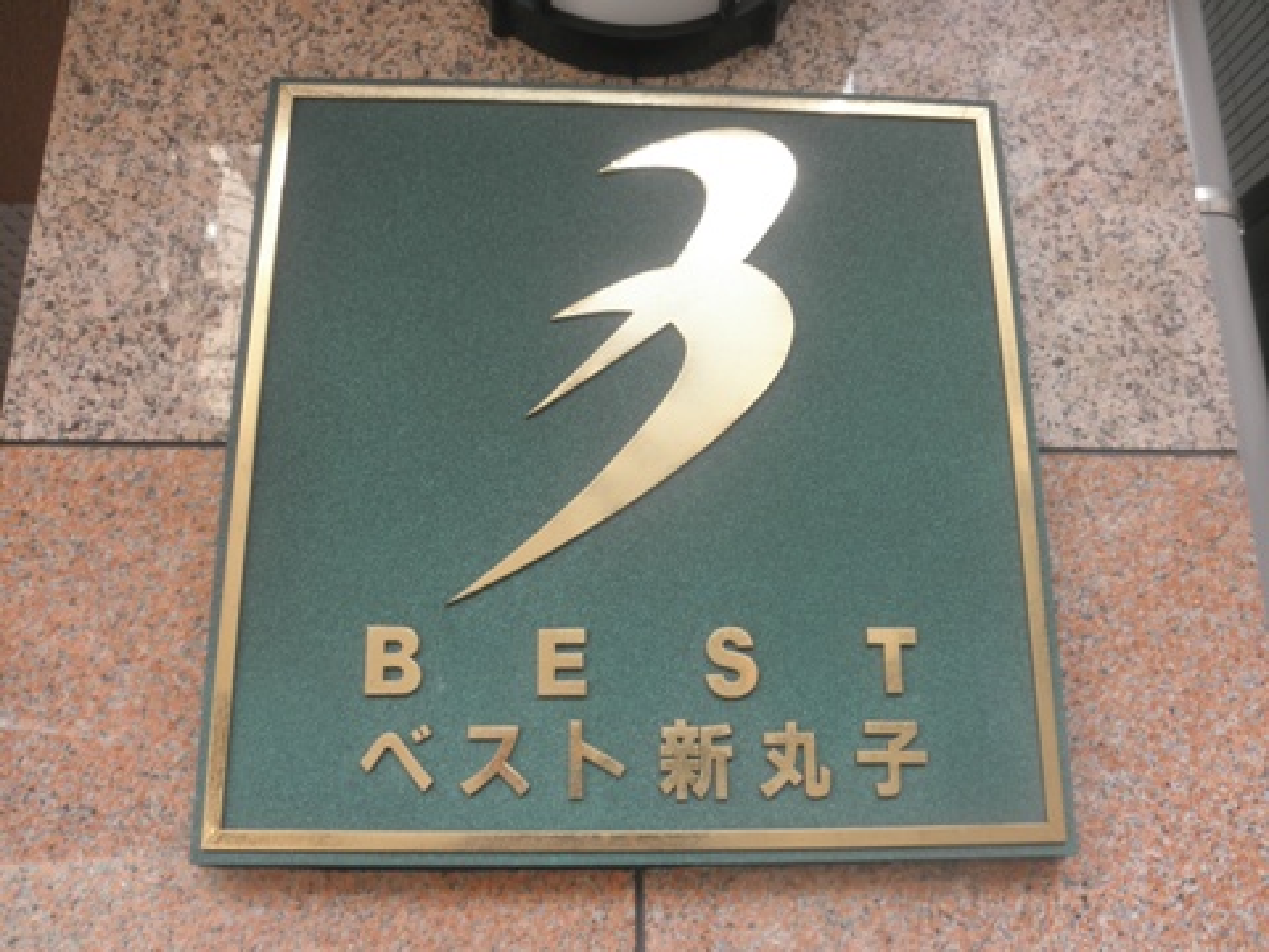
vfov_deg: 49.7
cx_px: 634
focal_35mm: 28
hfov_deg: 63.4
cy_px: 476
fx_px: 1026
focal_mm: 5
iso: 64
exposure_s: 1/50
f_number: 3
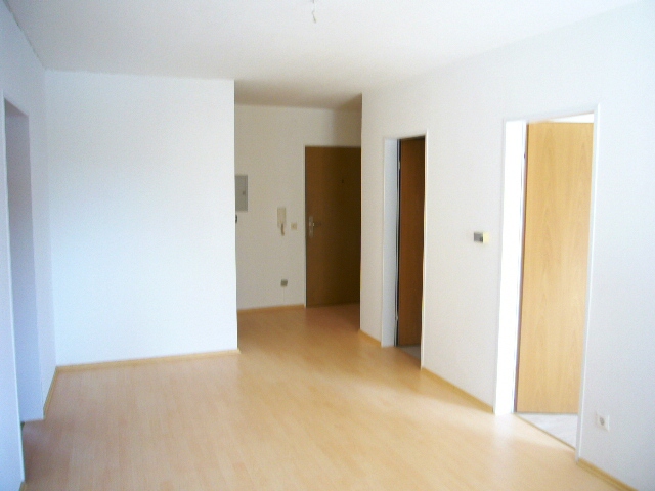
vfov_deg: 49.7
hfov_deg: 63.4
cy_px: 246
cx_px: 328
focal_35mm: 28
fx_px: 530
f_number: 2.8
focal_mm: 4.6
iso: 80
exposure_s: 1/20
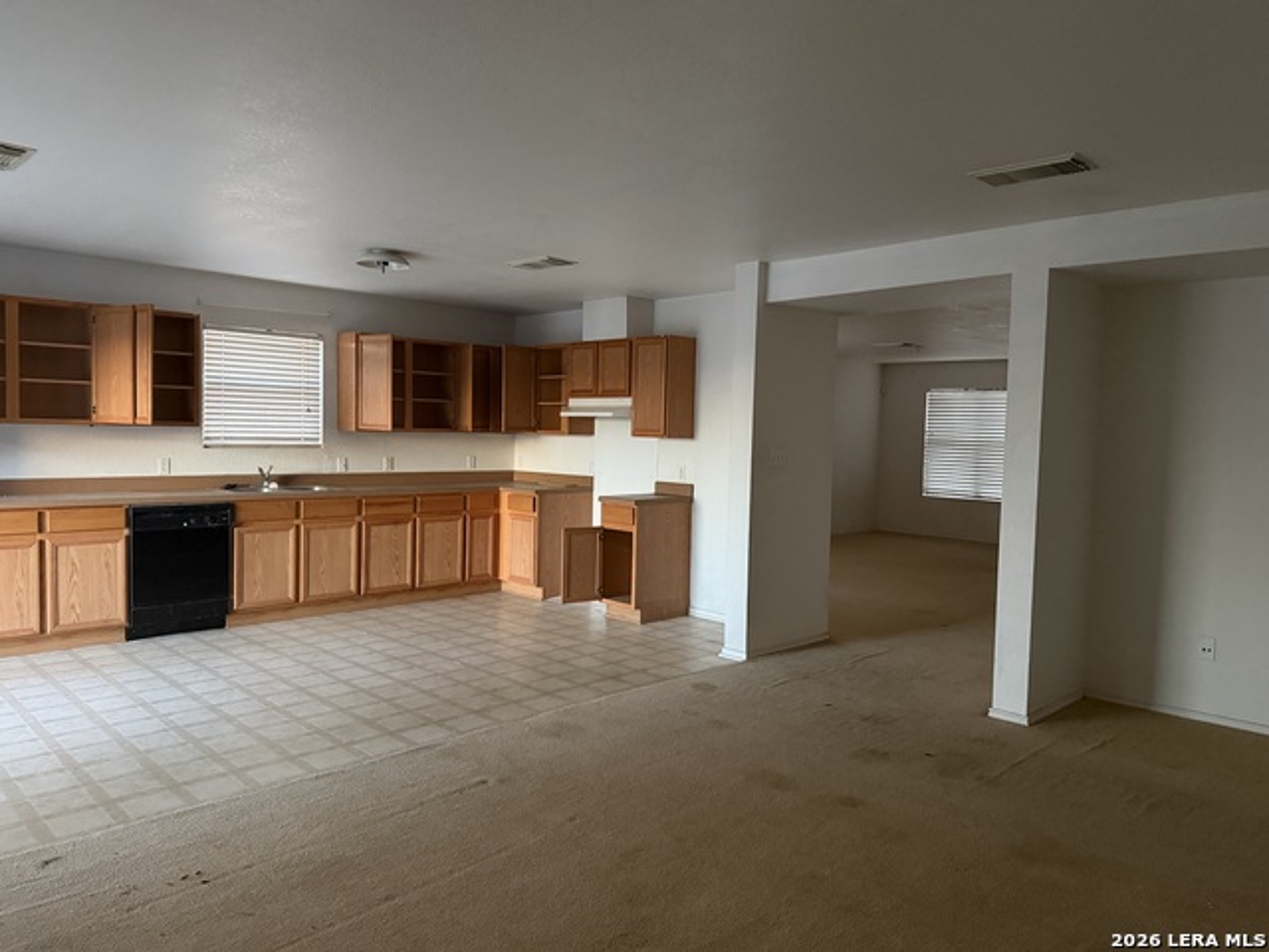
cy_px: 476
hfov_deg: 71.6
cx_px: 634
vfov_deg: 56.8
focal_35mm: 24
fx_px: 880
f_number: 1.78
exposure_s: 1/38
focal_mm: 6.76
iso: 1000
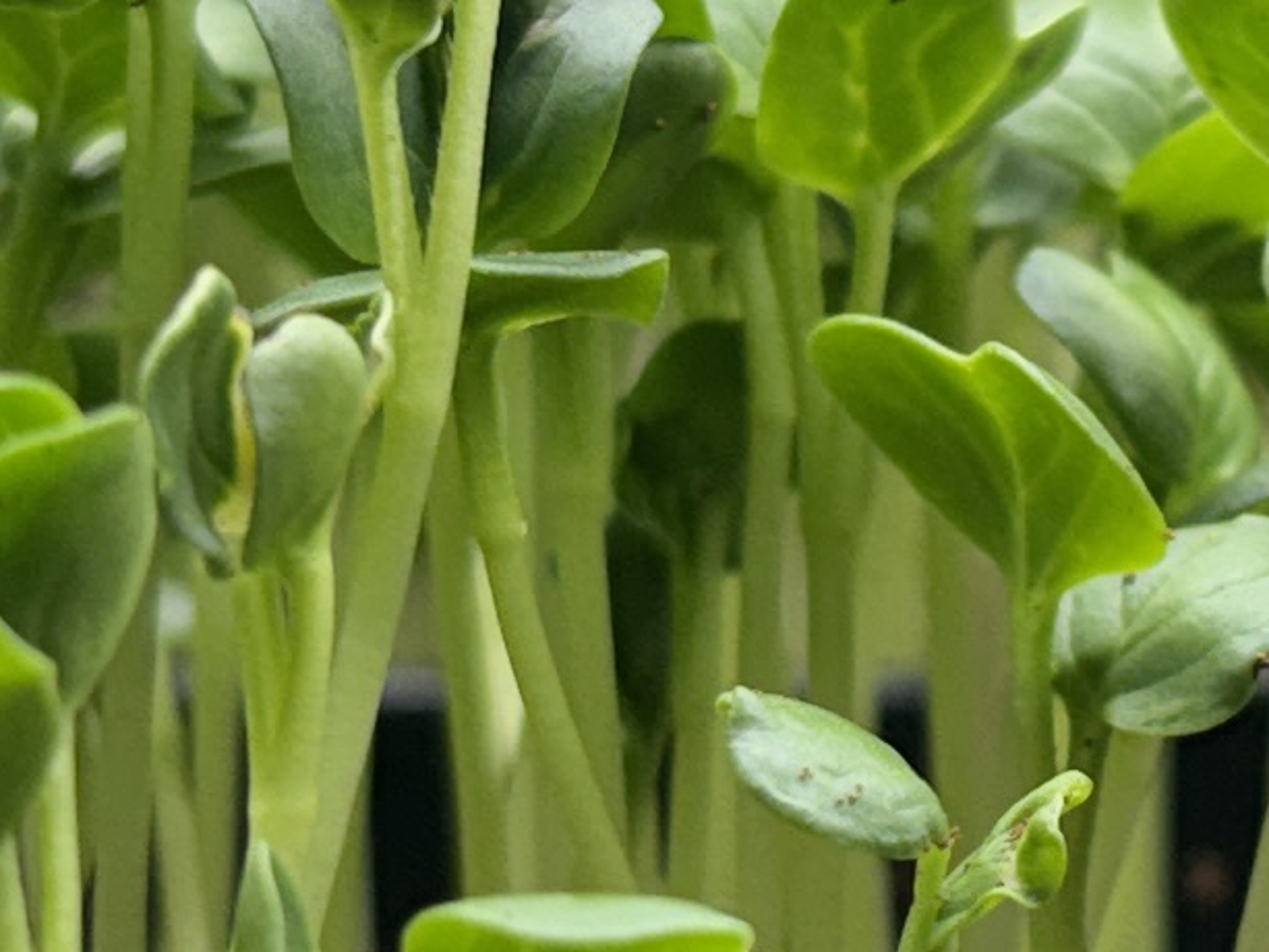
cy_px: 495
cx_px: 1451
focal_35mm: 171
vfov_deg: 8.7
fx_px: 6270
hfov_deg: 11.4
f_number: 1.6
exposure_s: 1/170
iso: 40
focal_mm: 5.96
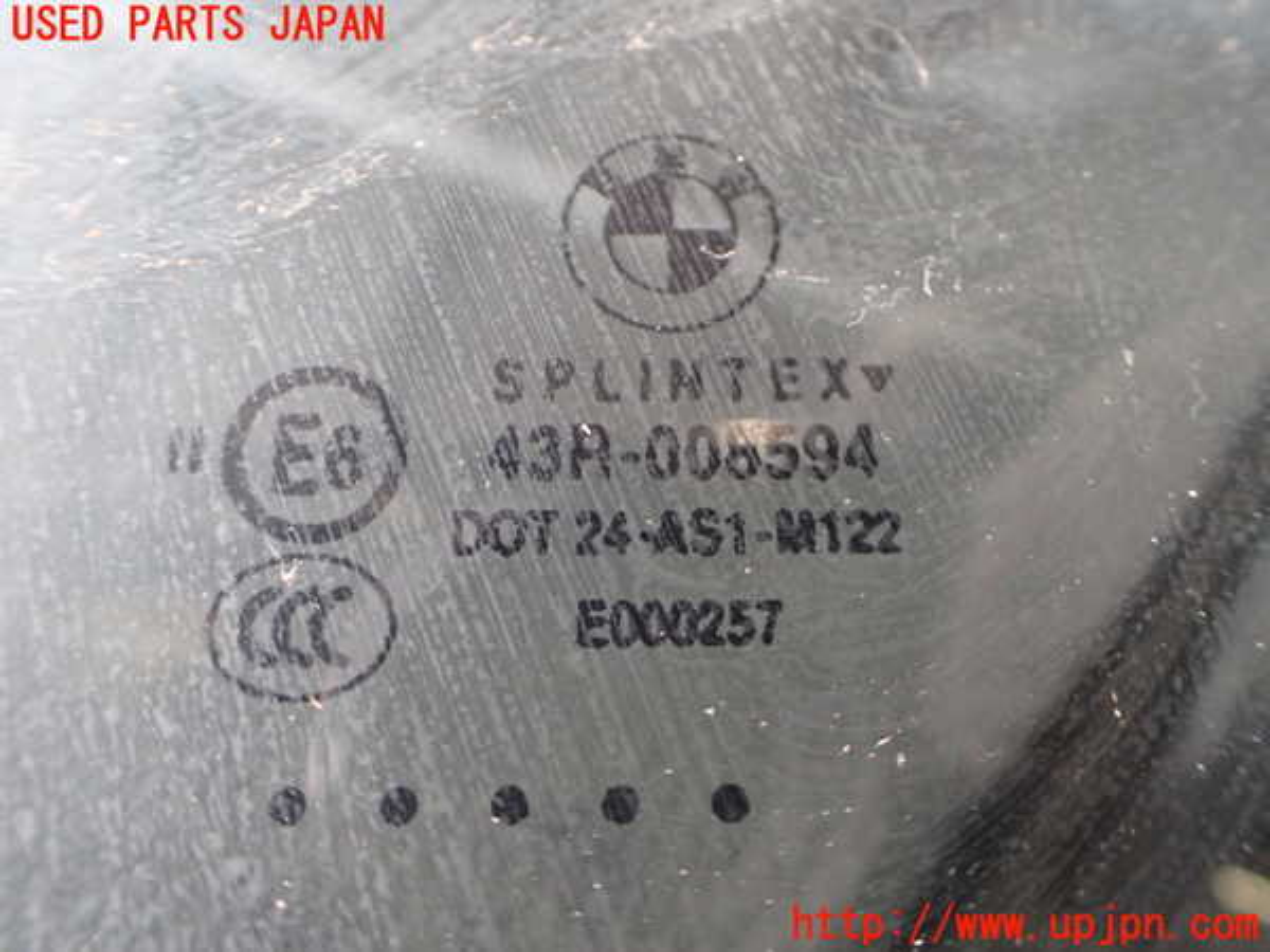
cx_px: 635
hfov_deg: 60.0
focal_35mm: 30
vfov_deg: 46.8
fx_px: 1101
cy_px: 476
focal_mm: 5.4
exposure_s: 1/125
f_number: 2.3
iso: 500
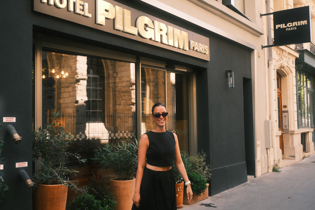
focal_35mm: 41
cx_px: 158
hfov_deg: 47.4
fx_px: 359
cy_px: 105
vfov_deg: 32.6
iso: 400
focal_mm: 27
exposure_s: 1/500
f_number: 3.2
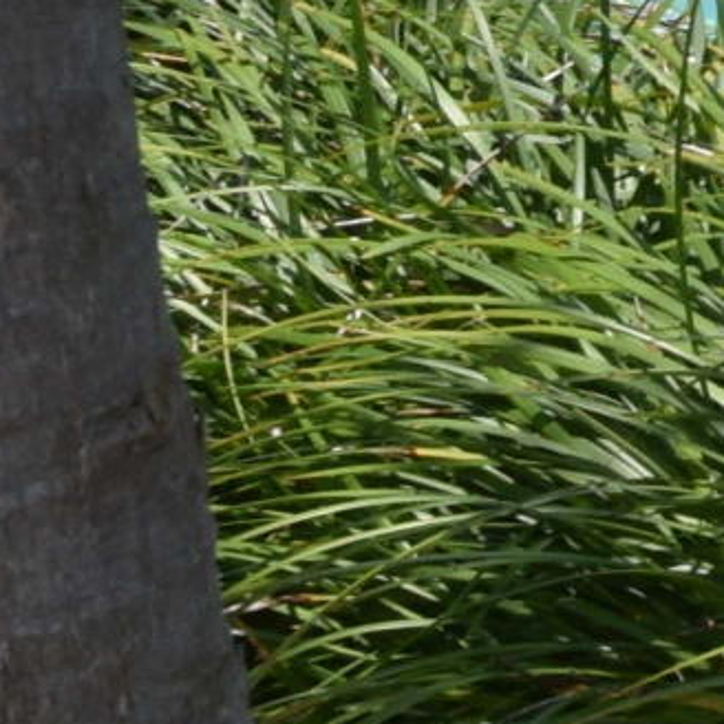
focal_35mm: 280
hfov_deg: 5.8
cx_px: 2298
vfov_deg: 6.1
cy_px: -762
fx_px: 6626
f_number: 10
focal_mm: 24
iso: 140
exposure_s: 1/200
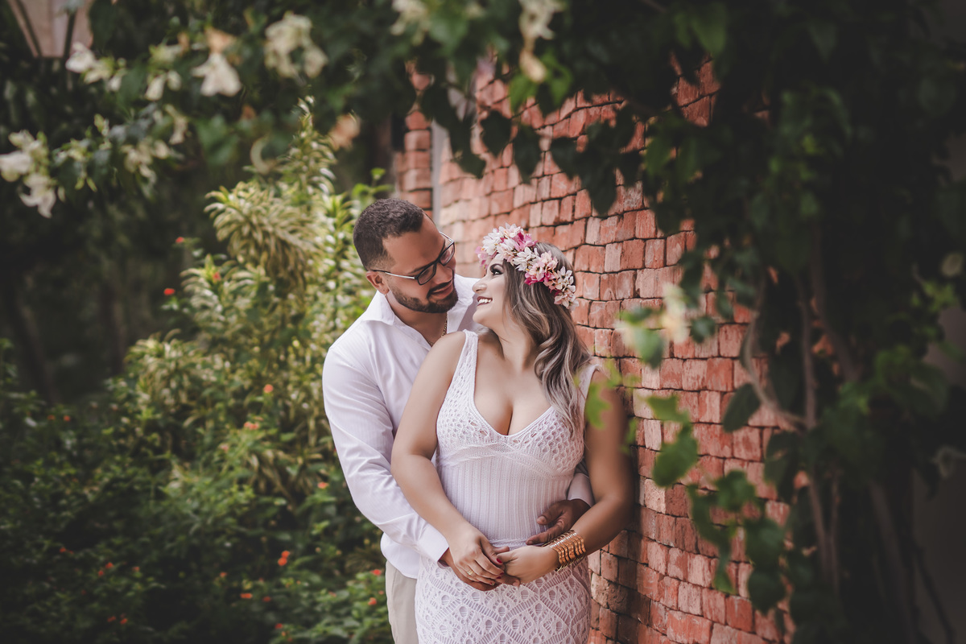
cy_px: 322
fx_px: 3421
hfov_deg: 16.1
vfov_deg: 10.8
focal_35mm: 128
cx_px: 483
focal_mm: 85
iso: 100
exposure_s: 1/800
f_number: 2.2
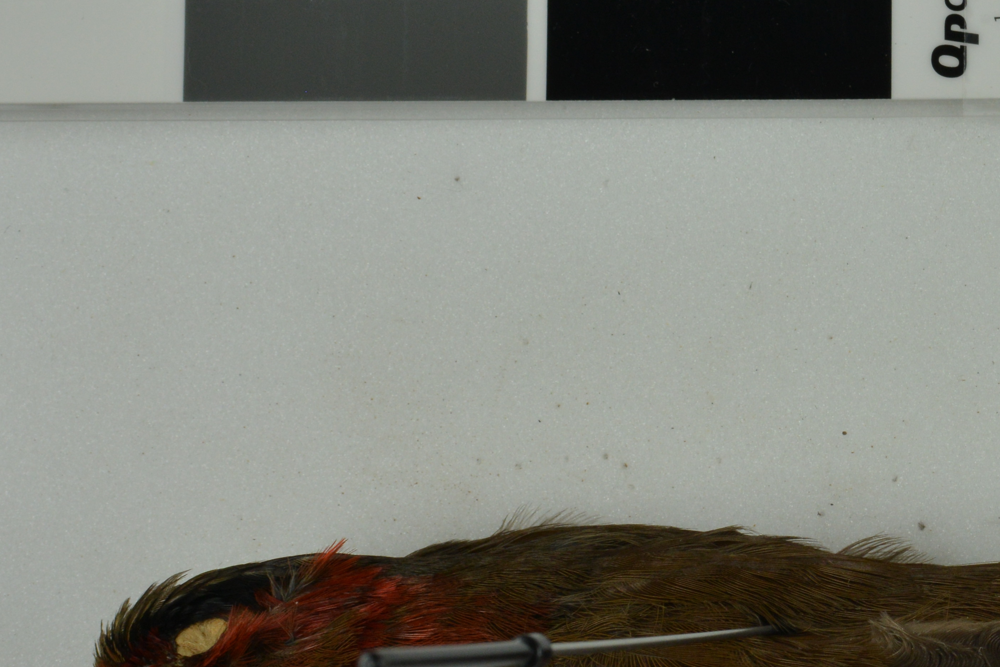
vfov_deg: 14.8
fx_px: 2556
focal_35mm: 92
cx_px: 1067
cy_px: 517
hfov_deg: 21.2
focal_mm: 35
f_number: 16
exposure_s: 1/250
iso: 800
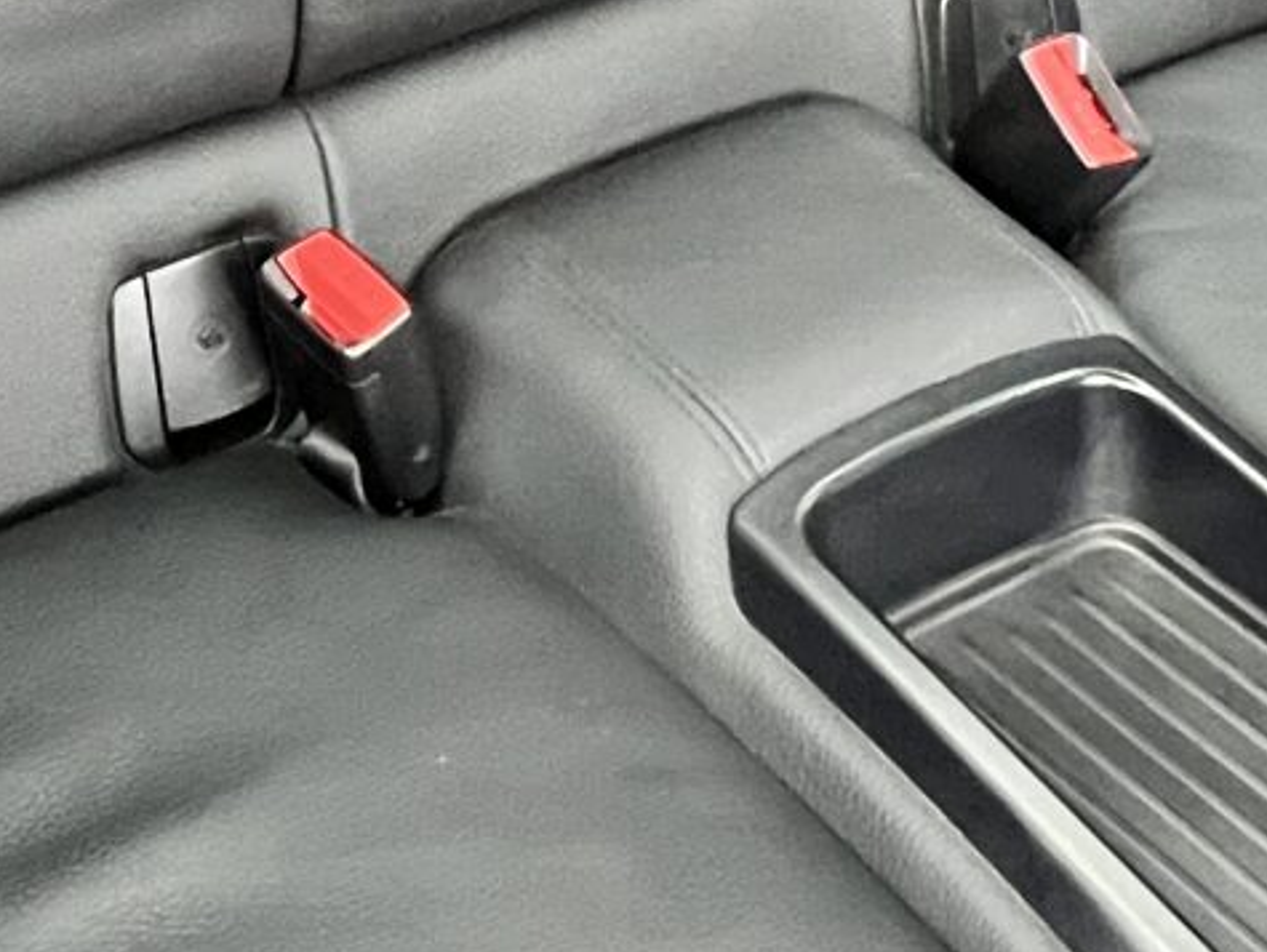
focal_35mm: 70
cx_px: 285
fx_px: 2564
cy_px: -400
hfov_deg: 27.3
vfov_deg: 18.9
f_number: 1.8
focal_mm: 1.57
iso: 500
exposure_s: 1/60
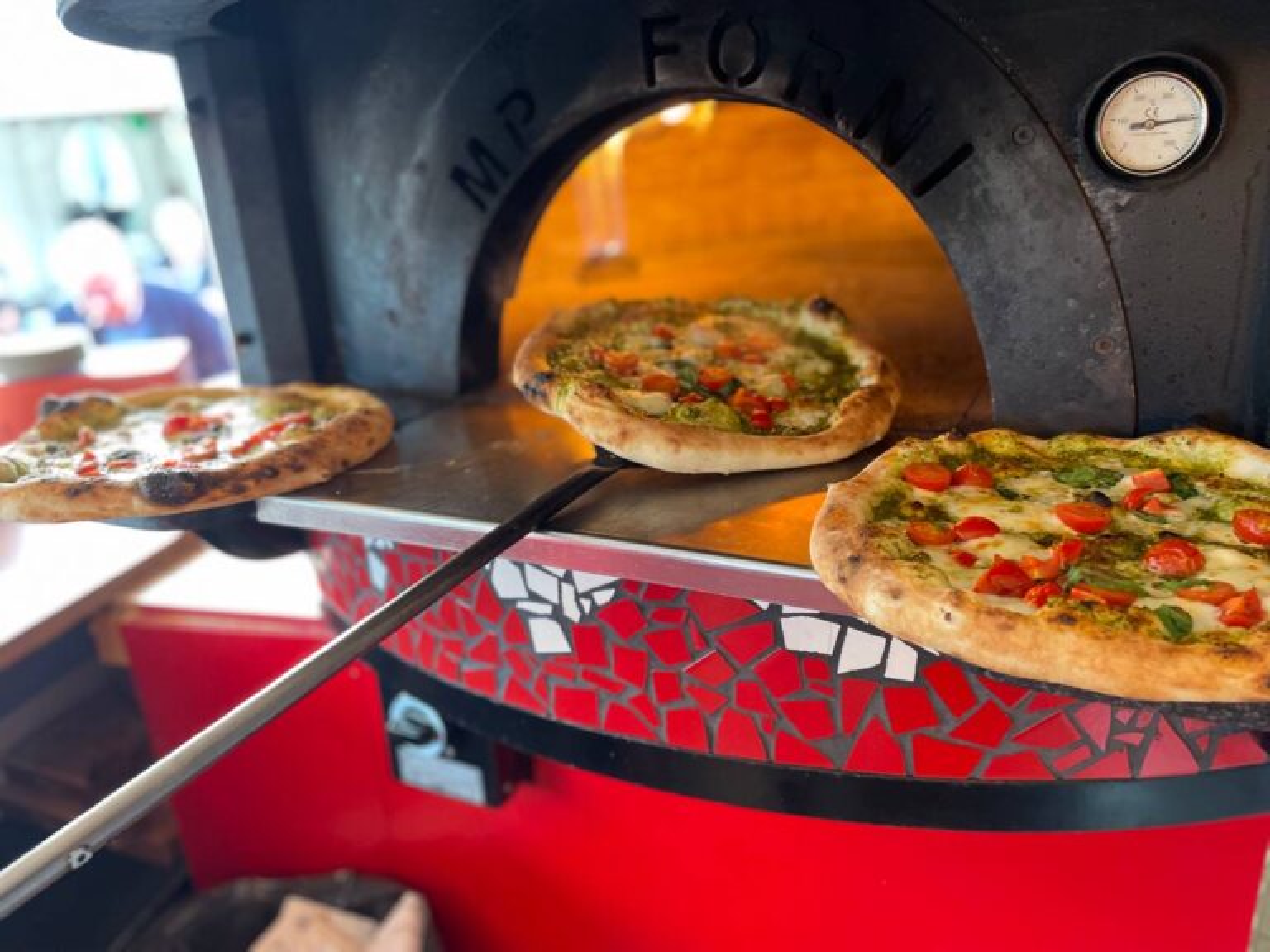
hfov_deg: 67.3
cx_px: 635
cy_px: 476
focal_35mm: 26
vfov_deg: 53.1
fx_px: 954
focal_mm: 4.2
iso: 160
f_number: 1.6
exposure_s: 1/50
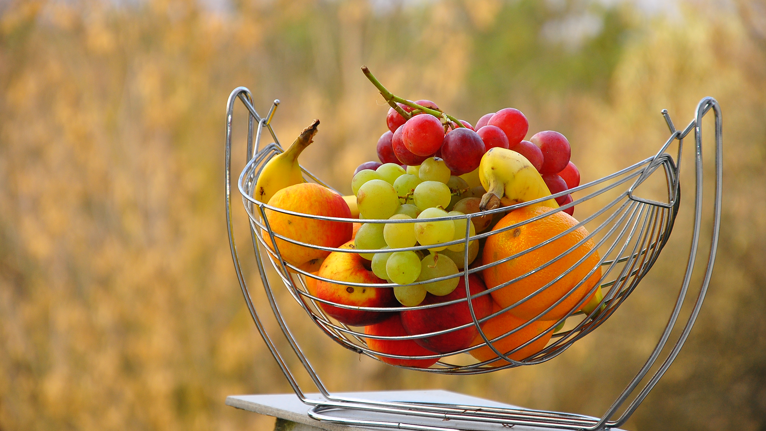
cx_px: 383
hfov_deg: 13.0
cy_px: 221
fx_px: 3362
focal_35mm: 166
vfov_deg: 7.3
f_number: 5.6
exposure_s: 1/100
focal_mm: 105
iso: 200
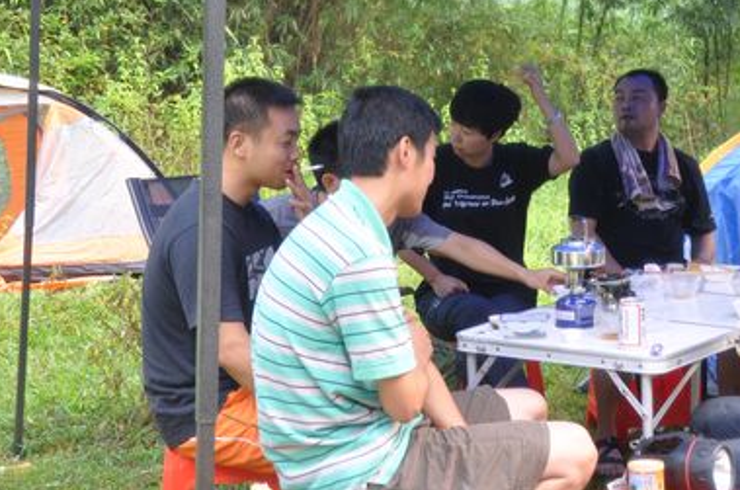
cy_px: 102
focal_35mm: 72
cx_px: 551
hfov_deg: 27.8
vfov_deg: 18.7
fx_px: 1477
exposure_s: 1/100
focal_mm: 26
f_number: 5
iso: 640
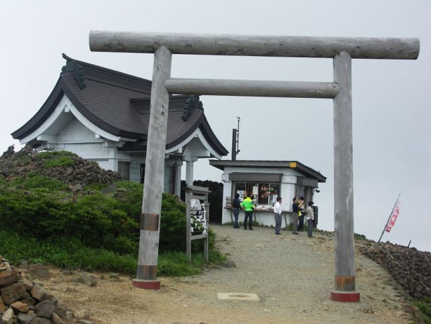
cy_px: 162
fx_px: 660
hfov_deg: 36.2
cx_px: 216
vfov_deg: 27.5
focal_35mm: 53
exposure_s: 1/250
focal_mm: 13.7
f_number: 4.5
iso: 50
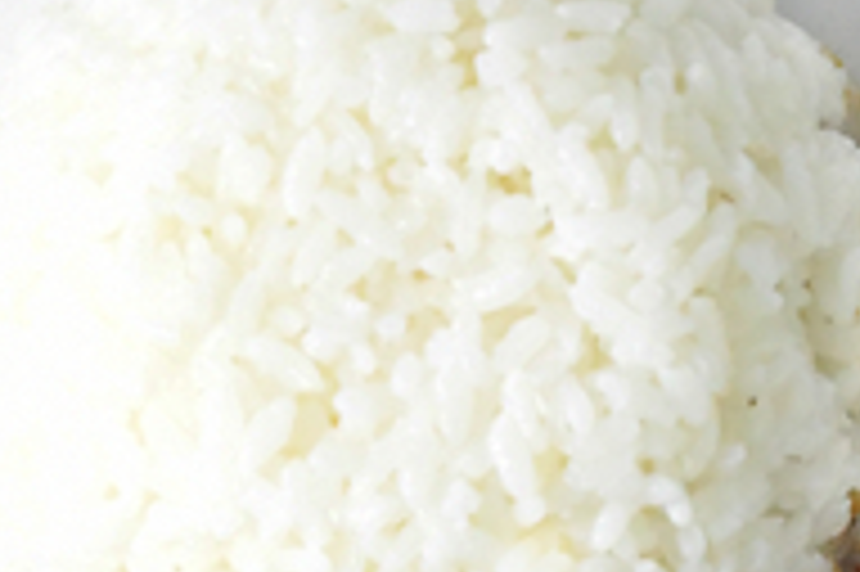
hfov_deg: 5.7
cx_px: 734
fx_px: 8616
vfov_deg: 3.8
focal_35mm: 361
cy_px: 558
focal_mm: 46
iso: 2500
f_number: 5.6
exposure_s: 1/160
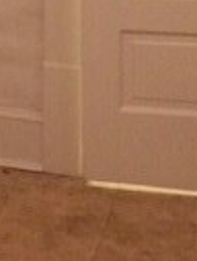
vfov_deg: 13.6
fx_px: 1044
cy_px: -95
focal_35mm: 138
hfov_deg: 10.3
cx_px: -119
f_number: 2.2
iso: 320
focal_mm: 4.15
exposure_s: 1/20
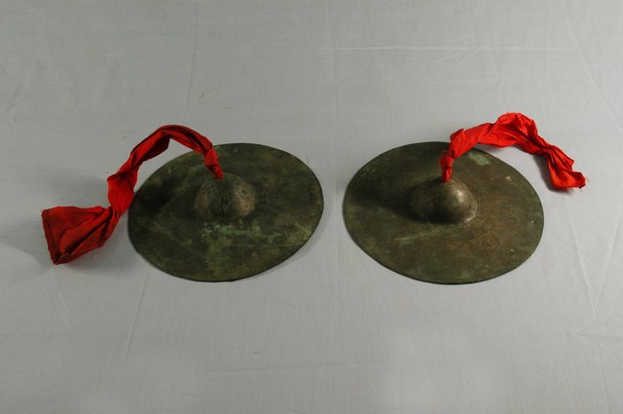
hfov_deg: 51.3
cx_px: 312
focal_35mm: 38
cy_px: 207
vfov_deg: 35.4
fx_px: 648
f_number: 10
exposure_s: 1/5
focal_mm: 25
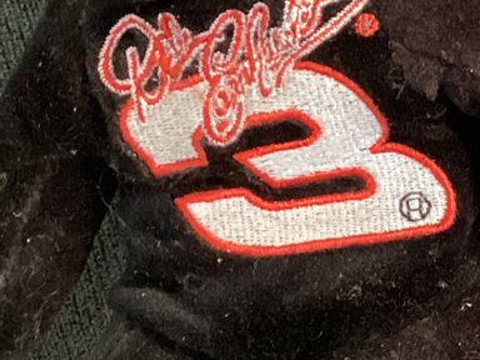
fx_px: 1692
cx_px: 707
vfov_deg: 12.1
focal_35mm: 122
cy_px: 143
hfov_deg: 15.0
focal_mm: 3.3
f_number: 2.4
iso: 250
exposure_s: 1/40
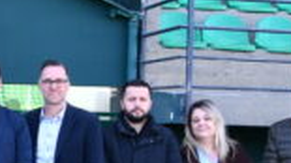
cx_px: -32
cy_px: 161
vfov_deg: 8.8
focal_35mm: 137
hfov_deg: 15.3
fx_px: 1057
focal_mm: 18
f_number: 5.6
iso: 400
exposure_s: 1/250
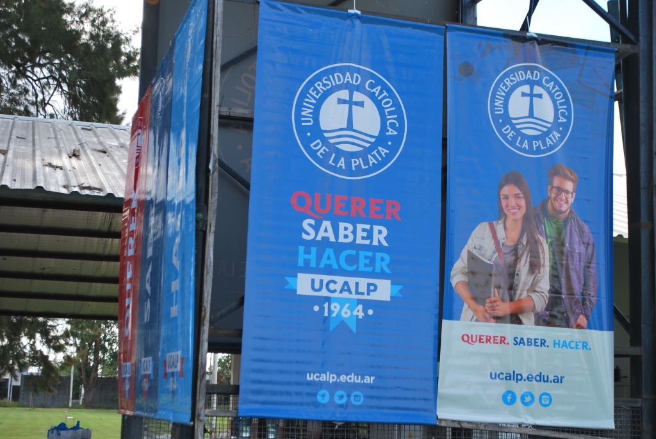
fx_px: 1094
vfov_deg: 22.7
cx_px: 328
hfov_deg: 33.4
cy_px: 220
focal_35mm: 60
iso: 100
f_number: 5.6
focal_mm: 40
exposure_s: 1/125
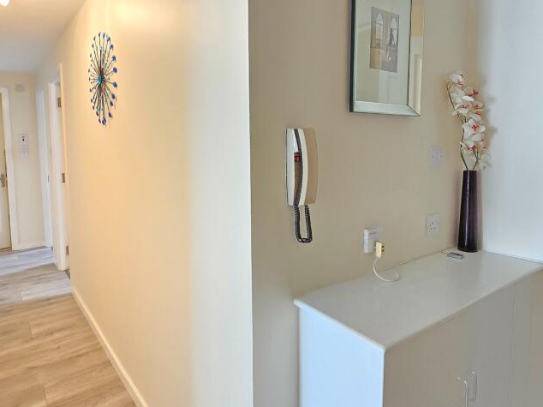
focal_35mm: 21
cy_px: 171
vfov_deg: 63.1
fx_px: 329
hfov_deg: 79.0
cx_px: 262
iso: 1600
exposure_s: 1/50
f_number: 2.2
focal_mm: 2.2
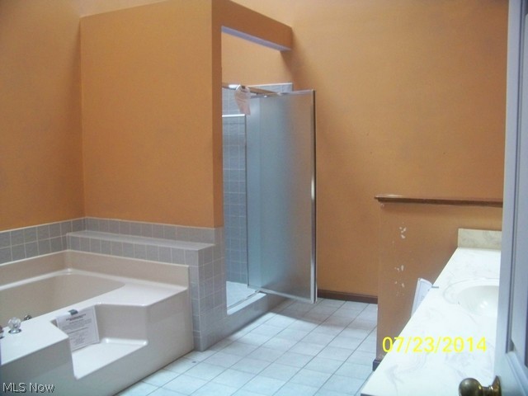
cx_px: 264
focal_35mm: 33
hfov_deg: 55.4
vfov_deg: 42.9
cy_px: 198
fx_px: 503
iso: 400
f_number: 2.8
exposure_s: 1/10
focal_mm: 5.85
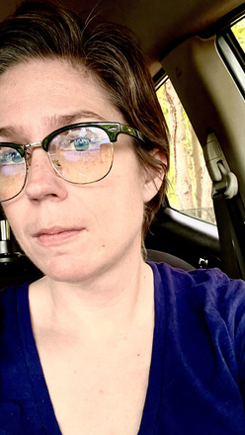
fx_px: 438
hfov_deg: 31.1
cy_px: 213
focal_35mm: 38
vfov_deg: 52.8
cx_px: 152
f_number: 2.2
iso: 400
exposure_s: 1/33
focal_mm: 2.71
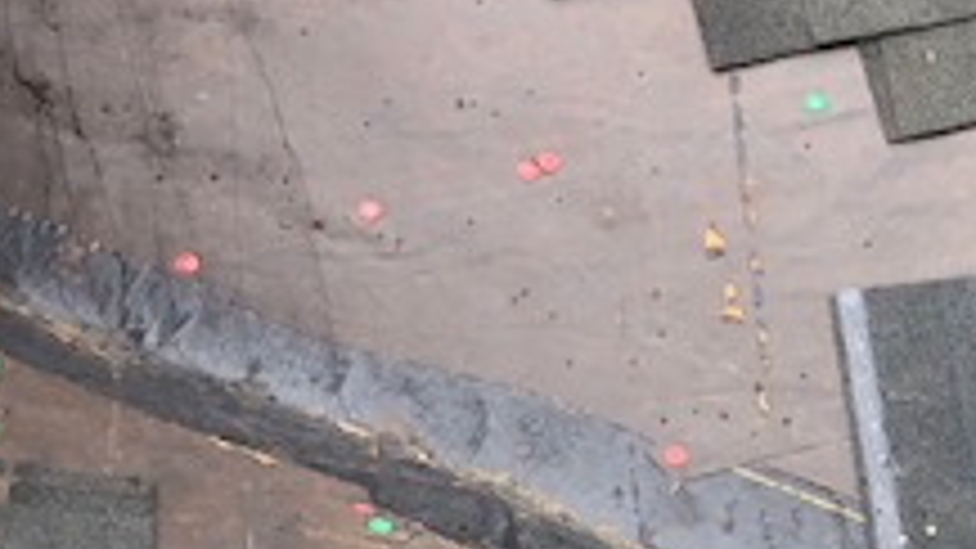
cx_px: 1016
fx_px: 2329
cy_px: 684
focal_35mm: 90
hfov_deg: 22.6
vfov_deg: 13.0
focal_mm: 3.99
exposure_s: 1/120
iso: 25
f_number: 1.8
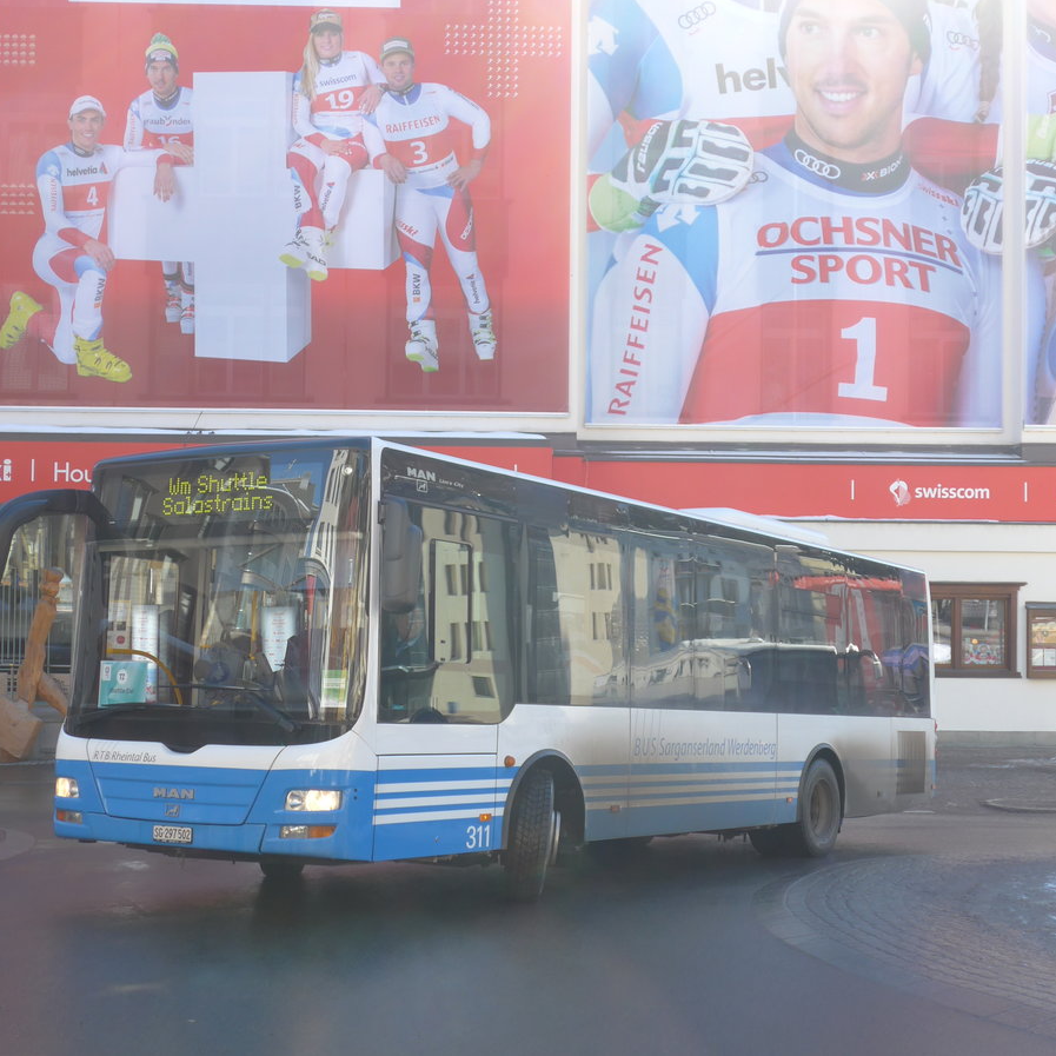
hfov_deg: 32.8
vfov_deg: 32.8
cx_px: 584
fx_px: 1795
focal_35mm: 52
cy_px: 527
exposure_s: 1/320
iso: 80
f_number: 2.8
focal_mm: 9
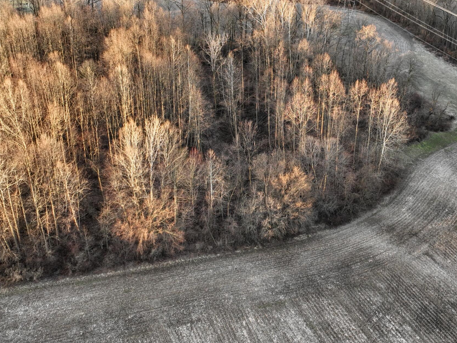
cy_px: 140
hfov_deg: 43.7
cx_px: 262
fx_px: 567
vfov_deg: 33.5
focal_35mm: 43
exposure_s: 1/80
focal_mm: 12.29
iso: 110
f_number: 2.8
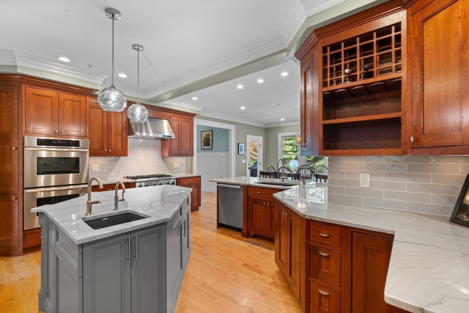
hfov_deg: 96.7
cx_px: 234
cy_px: 156
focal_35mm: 16
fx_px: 208
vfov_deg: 73.8
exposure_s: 5
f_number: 7.1
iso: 125
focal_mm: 16
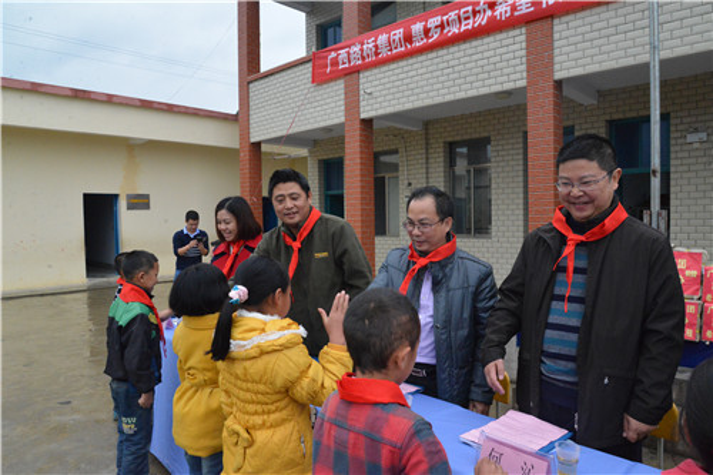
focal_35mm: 24
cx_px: 356
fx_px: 475
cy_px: 238
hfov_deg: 73.8
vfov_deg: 53.1
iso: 6400
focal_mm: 24
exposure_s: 1/640
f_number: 13
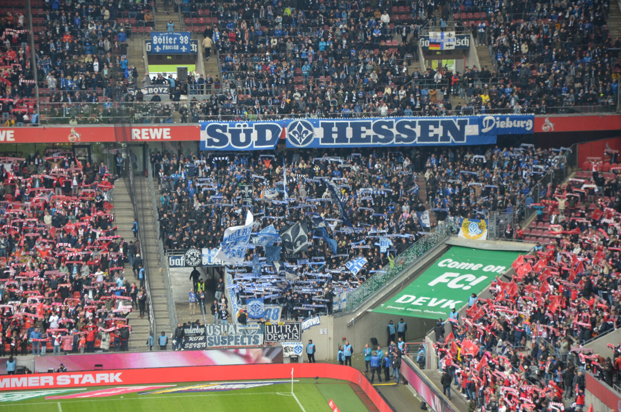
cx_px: 310
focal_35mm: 158
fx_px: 2711
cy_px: 206
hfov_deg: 13.1
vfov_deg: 8.7
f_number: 5.6
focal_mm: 105
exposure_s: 1/250
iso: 560
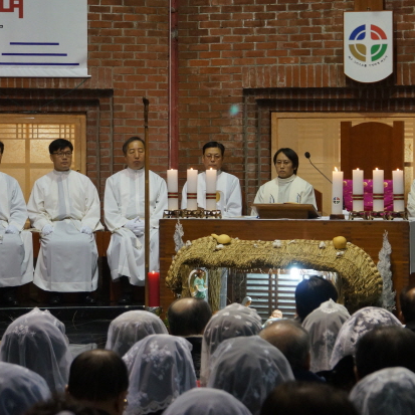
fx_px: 1899
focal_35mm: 140
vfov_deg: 12.5
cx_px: 260
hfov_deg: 12.5
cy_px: 192
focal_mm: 65
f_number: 5.6
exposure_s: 1/60
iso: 1250
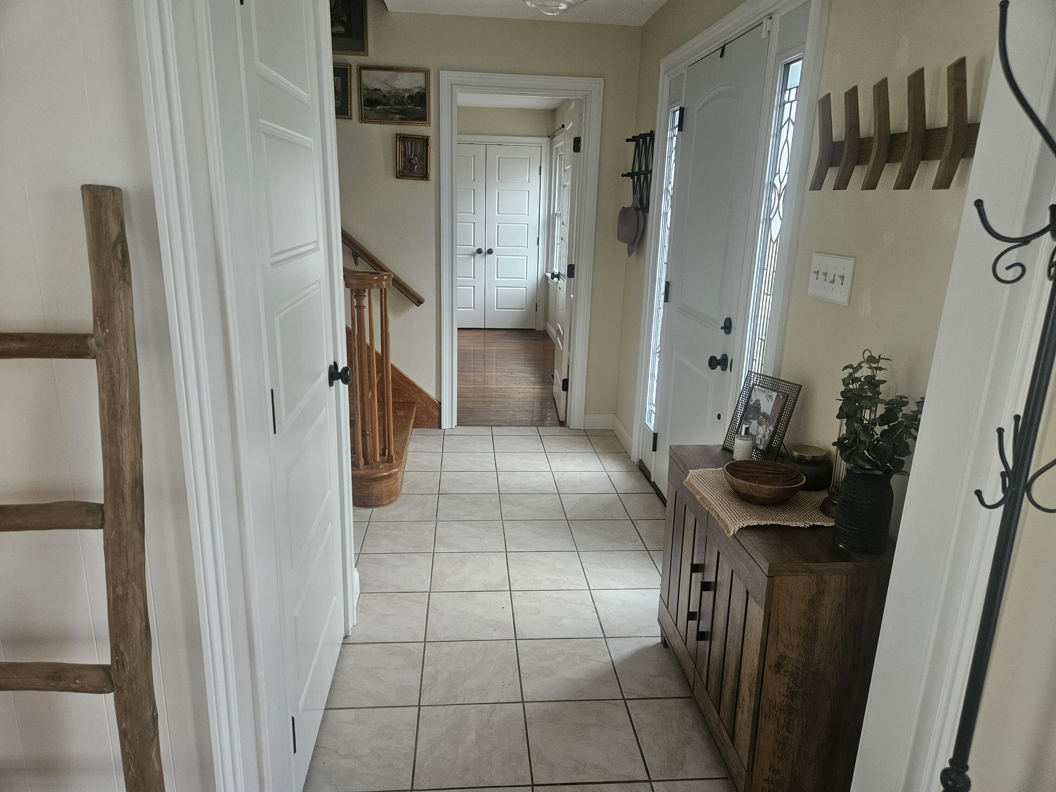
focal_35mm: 23
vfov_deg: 58.9
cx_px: 528
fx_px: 702
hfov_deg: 73.9
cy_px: 396
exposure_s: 1/120
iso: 250
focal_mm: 5.4
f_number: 1.8
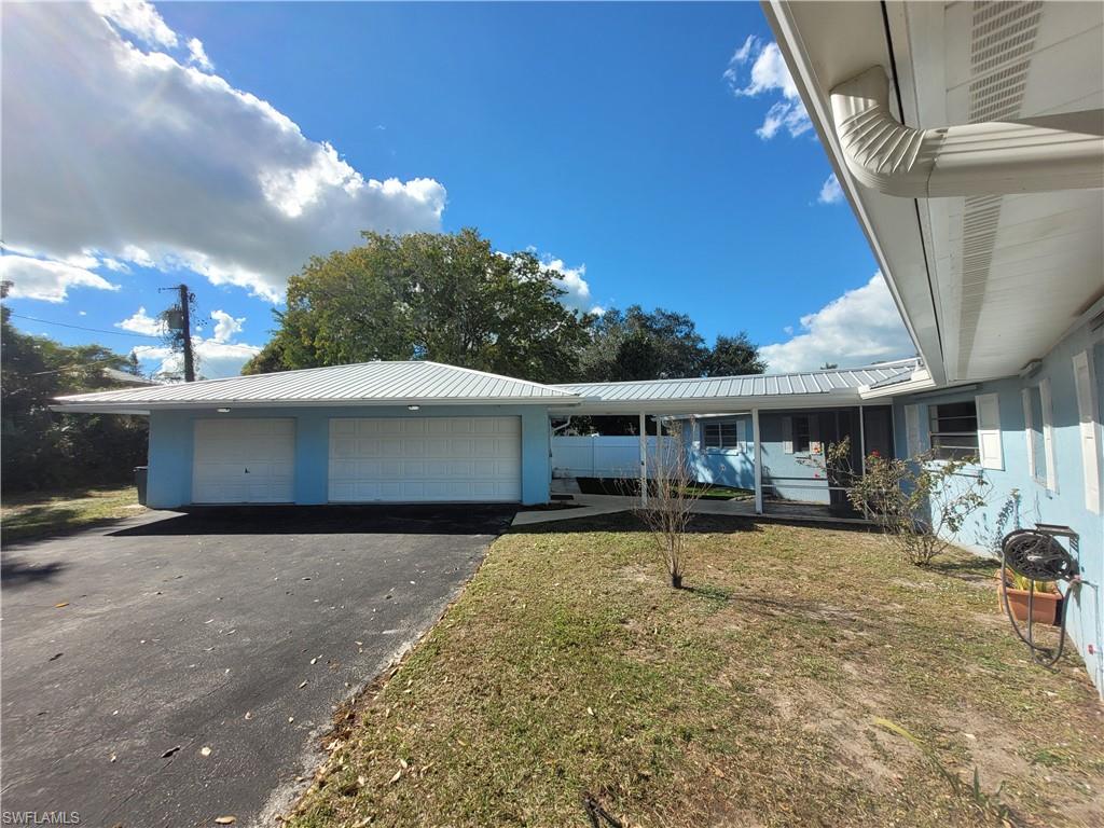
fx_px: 415
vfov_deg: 89.9
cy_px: 414
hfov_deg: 106.2
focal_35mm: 13
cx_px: 552
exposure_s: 1/1623
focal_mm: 1.74
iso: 40
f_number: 2.2
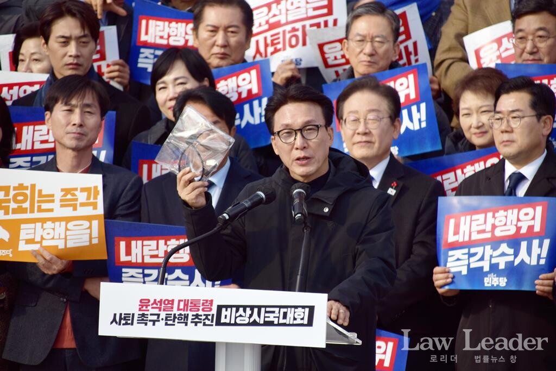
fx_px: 4634
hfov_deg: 6.9
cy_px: 186
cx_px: 278
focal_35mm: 300
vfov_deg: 4.6
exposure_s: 1/640
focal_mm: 200
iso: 100
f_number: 6.3
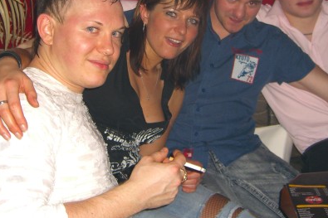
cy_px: 48
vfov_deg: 22.3
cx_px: 166
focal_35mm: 60
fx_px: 546
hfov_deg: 33.4
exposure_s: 1/60
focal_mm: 7.9
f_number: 2.8
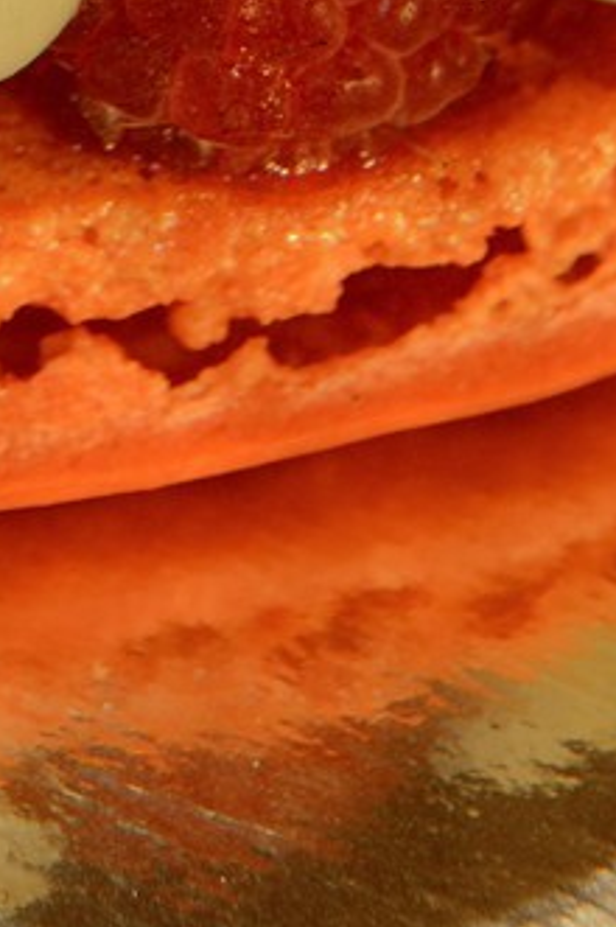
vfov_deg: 7.3
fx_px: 6970
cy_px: -1087
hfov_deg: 5.0
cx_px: -377
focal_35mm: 271
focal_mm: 56
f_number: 7.1
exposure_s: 1/100
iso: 800
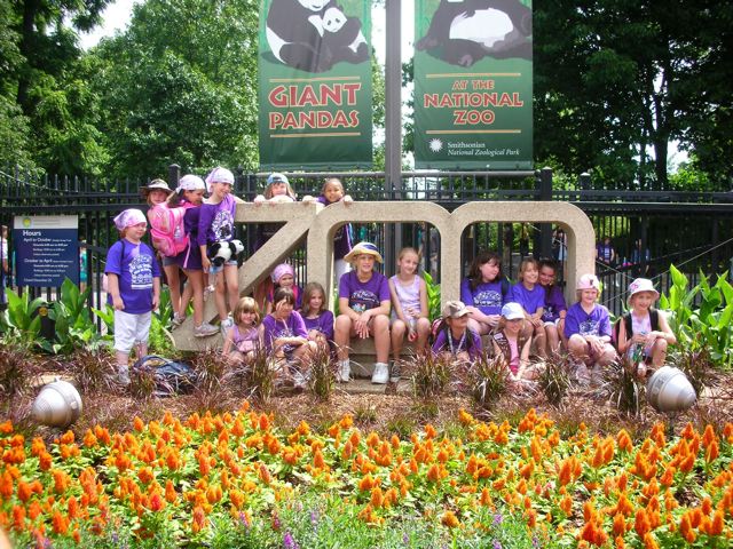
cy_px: 274
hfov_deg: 52.6
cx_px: 366
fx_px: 741
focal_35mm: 35
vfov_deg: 40.7
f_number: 8.5
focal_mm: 5.8
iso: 50
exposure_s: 1/49
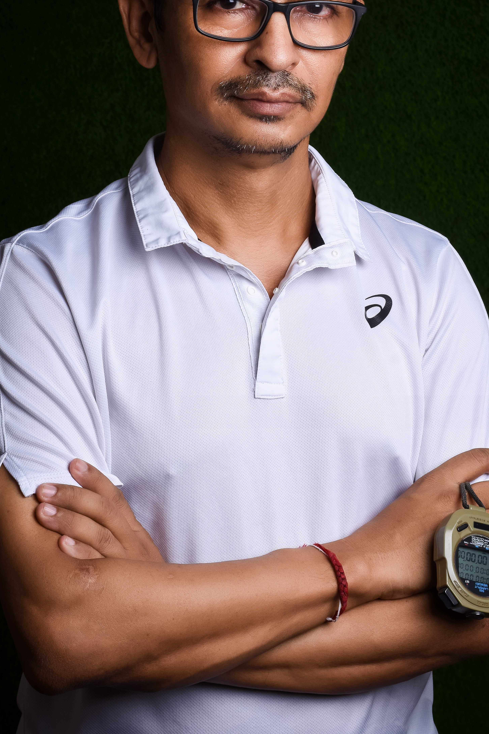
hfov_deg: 16.5
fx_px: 1691
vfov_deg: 24.4
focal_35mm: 83
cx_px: 259
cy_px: 267
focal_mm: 40
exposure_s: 1/125
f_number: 11
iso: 100
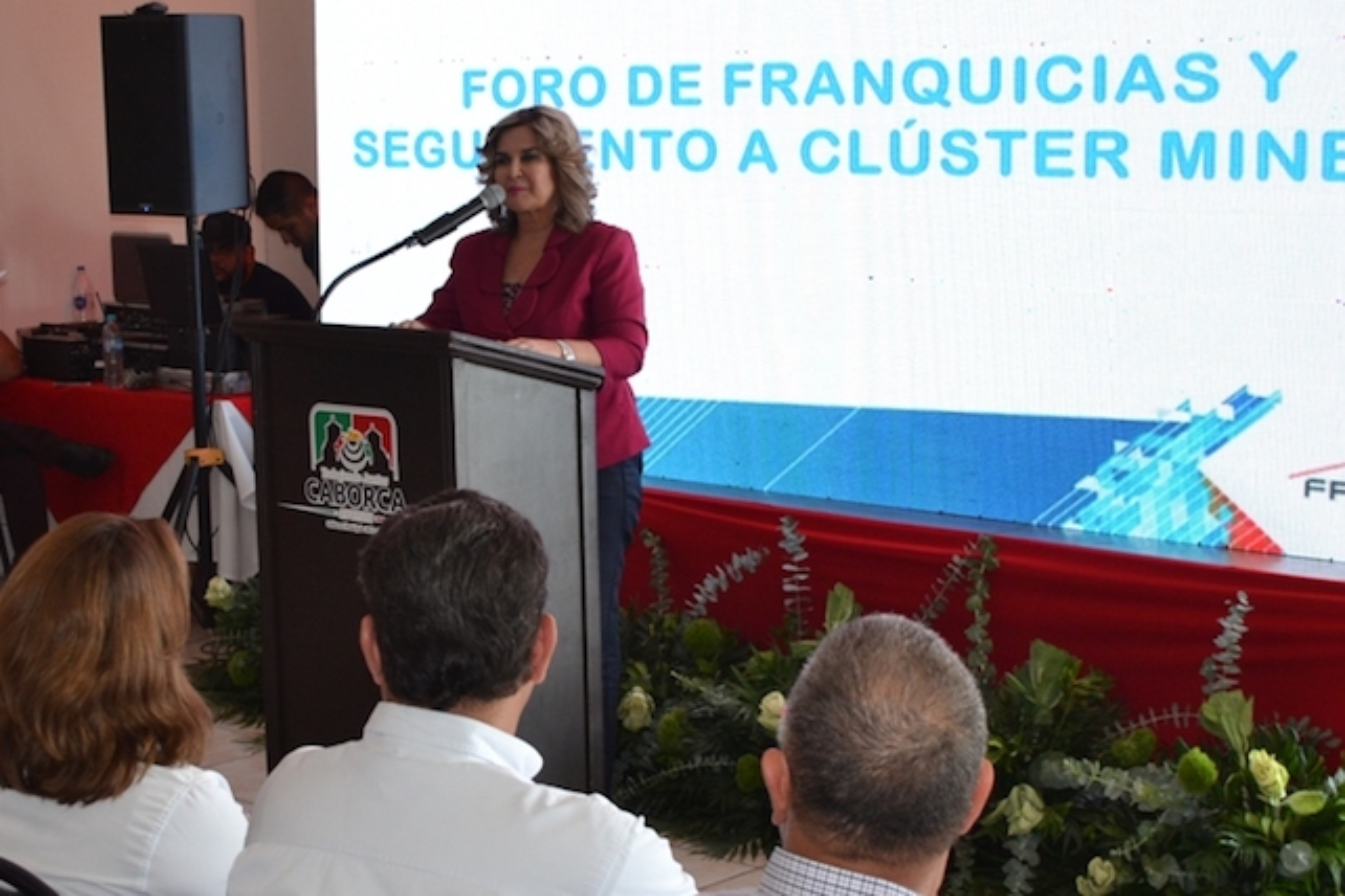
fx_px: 2532
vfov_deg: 20.1
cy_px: 432
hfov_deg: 29.7
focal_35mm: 68
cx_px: 568
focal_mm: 29
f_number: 4.5
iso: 450
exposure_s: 1/60
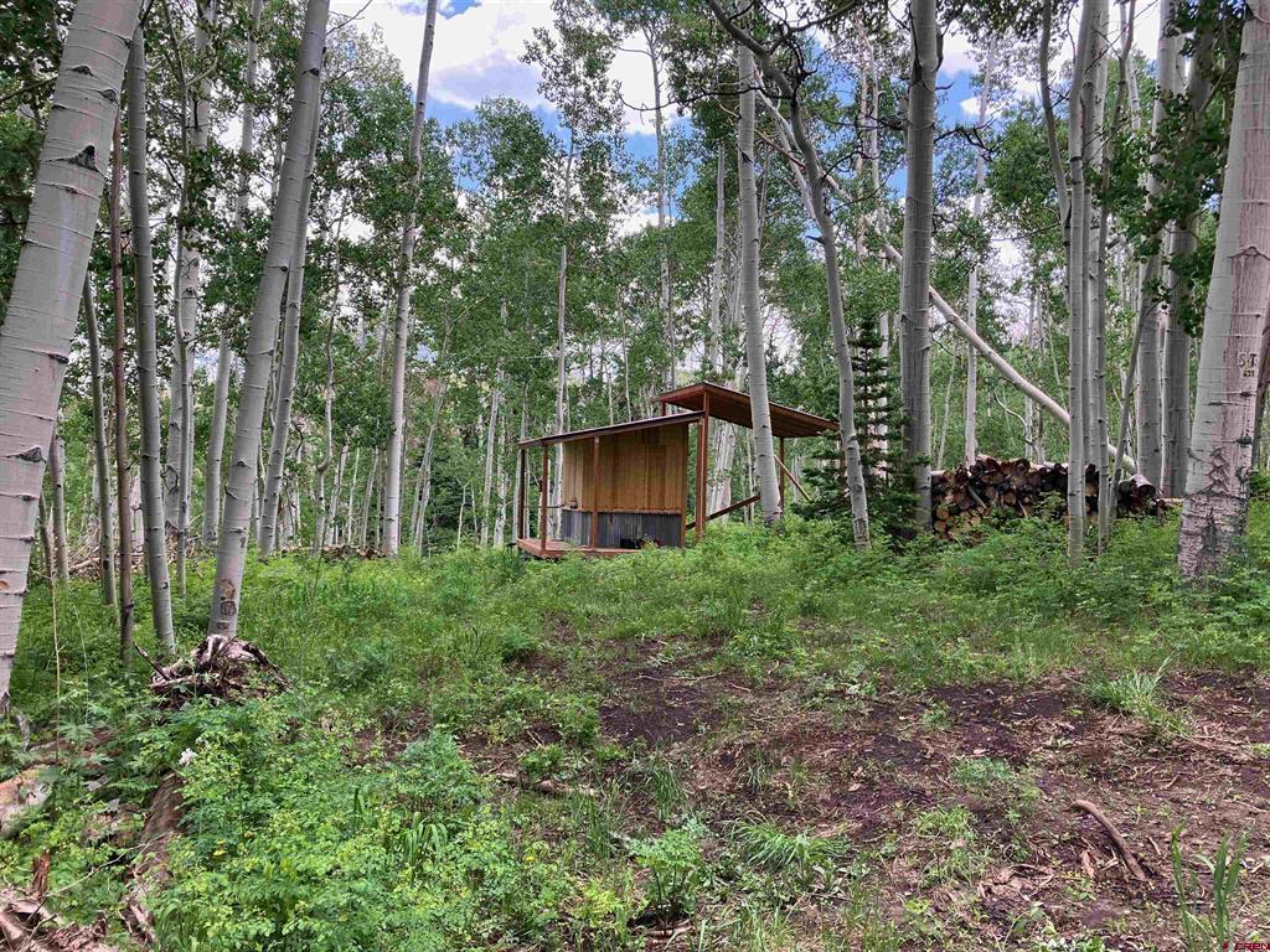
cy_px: 476
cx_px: 635
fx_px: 1027
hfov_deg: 63.4
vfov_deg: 49.7
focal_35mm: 28
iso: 32
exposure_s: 1/300
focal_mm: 3.99
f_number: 1.8
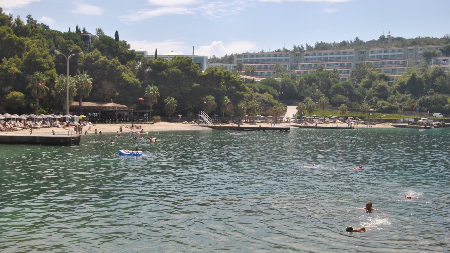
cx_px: 226
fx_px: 453
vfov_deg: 31.1
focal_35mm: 38
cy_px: 144
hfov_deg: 52.8
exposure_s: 1/250
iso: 100
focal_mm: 24
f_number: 8
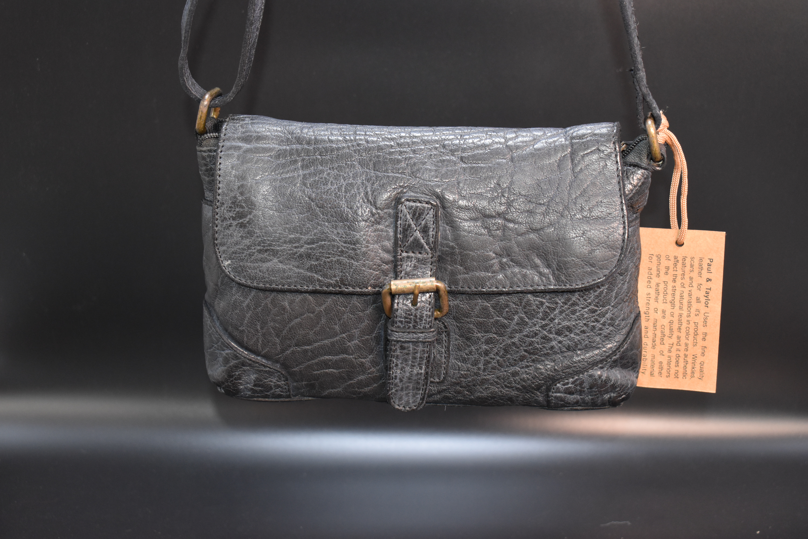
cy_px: 270
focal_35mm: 52
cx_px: 404
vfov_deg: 25.8
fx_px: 1178
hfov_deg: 37.9
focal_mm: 35
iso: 1400
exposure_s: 1/60
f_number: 4.5
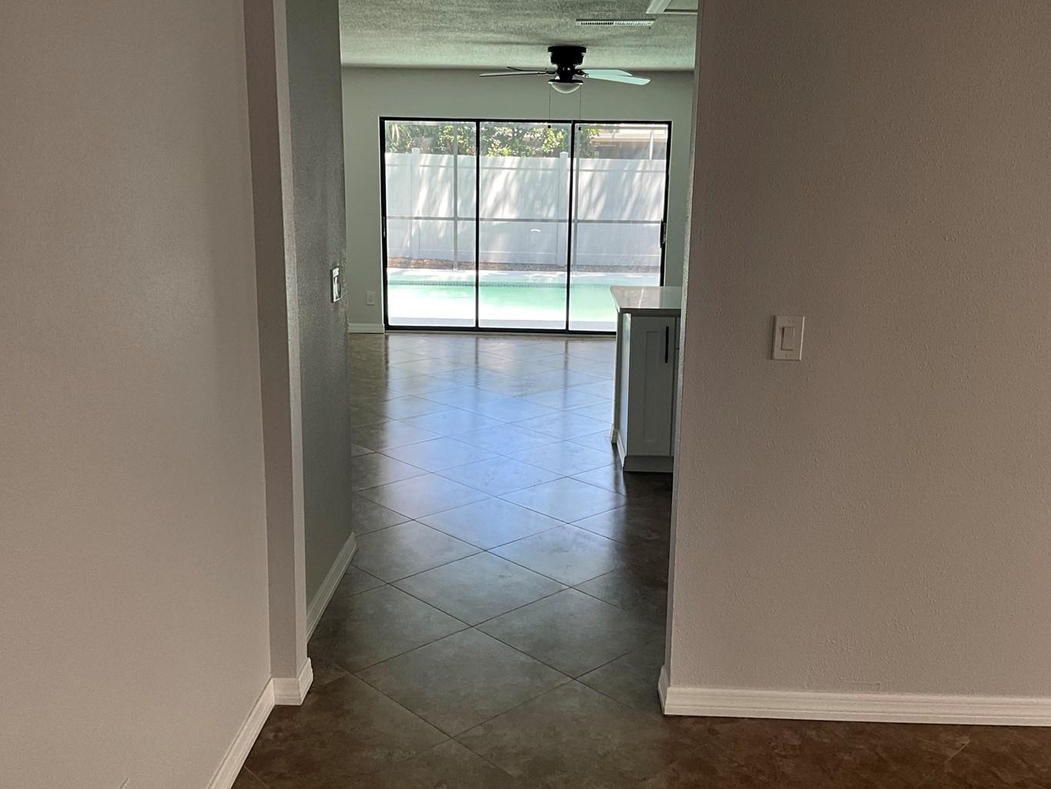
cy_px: 387
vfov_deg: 41.8
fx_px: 1032
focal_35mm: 34
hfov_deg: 54.0
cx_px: 524
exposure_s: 1/120
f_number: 1.8
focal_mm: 3
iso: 64
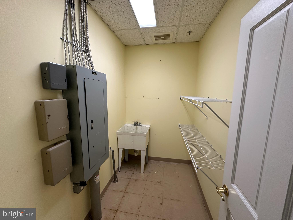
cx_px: 146
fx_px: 119
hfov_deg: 102.1
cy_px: 110
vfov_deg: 85.7
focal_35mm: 14
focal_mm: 2.22
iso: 160
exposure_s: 1/60
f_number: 2.2
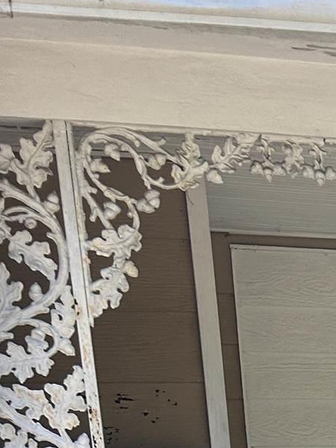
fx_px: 1295
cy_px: 803
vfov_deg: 16.5
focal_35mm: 100
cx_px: 628
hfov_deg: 13.2
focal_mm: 5.7
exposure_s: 1/2252
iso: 50
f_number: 1.5
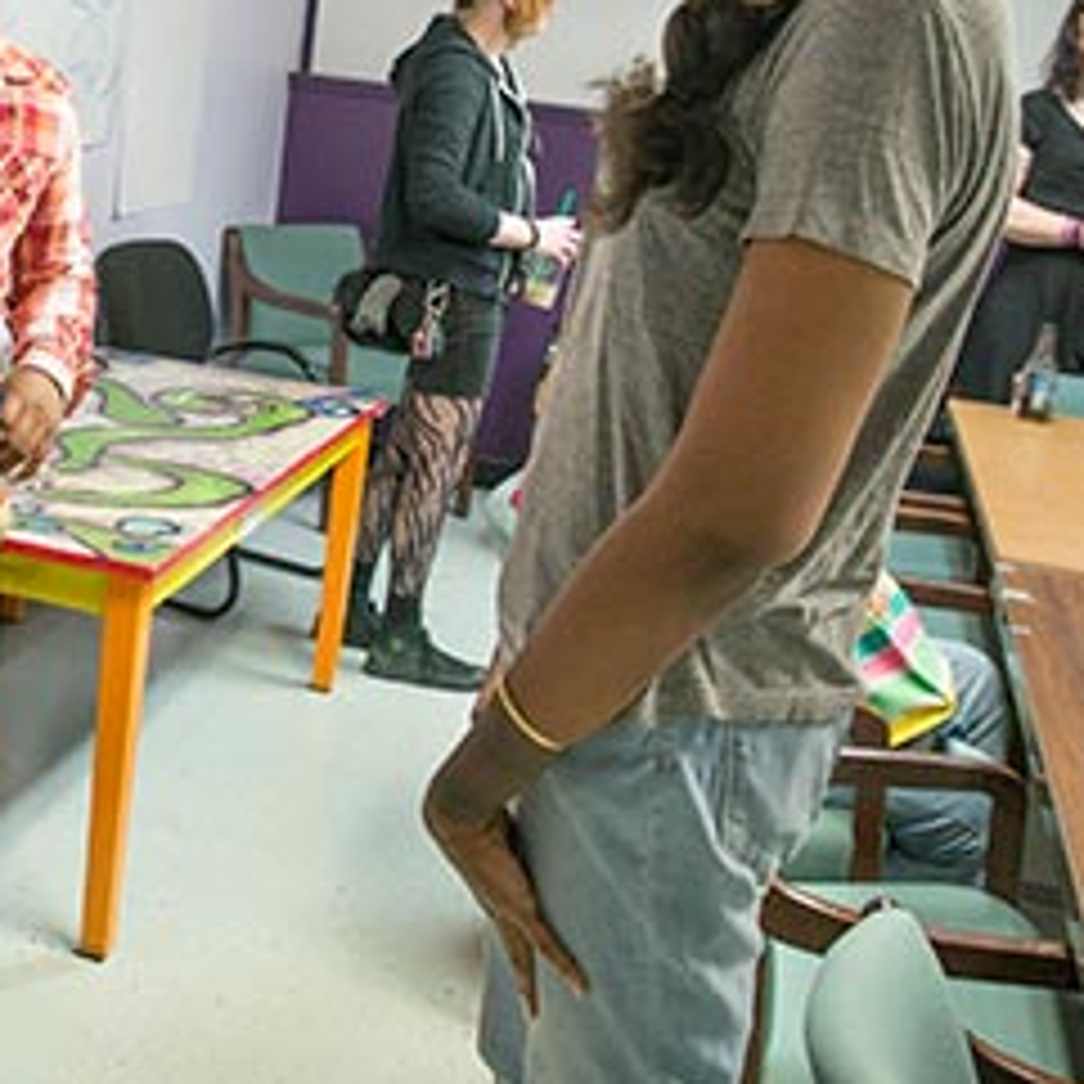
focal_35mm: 49
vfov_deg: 34.0
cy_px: 281
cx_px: -171
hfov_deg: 30.2
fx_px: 1736
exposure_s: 1/180
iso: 1100
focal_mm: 24
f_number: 4.8
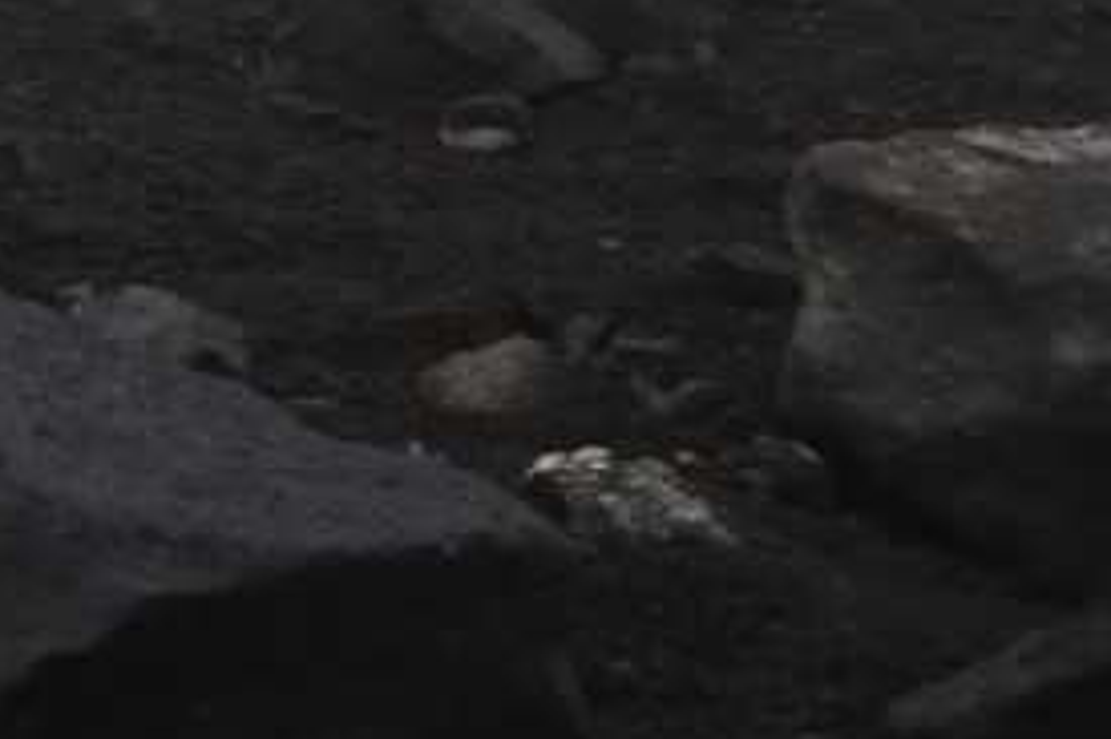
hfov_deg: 7.6
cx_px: -1794
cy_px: -985
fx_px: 7587
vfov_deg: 5.4
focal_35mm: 246
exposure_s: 1/1000
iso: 800
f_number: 7.1
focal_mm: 16.21
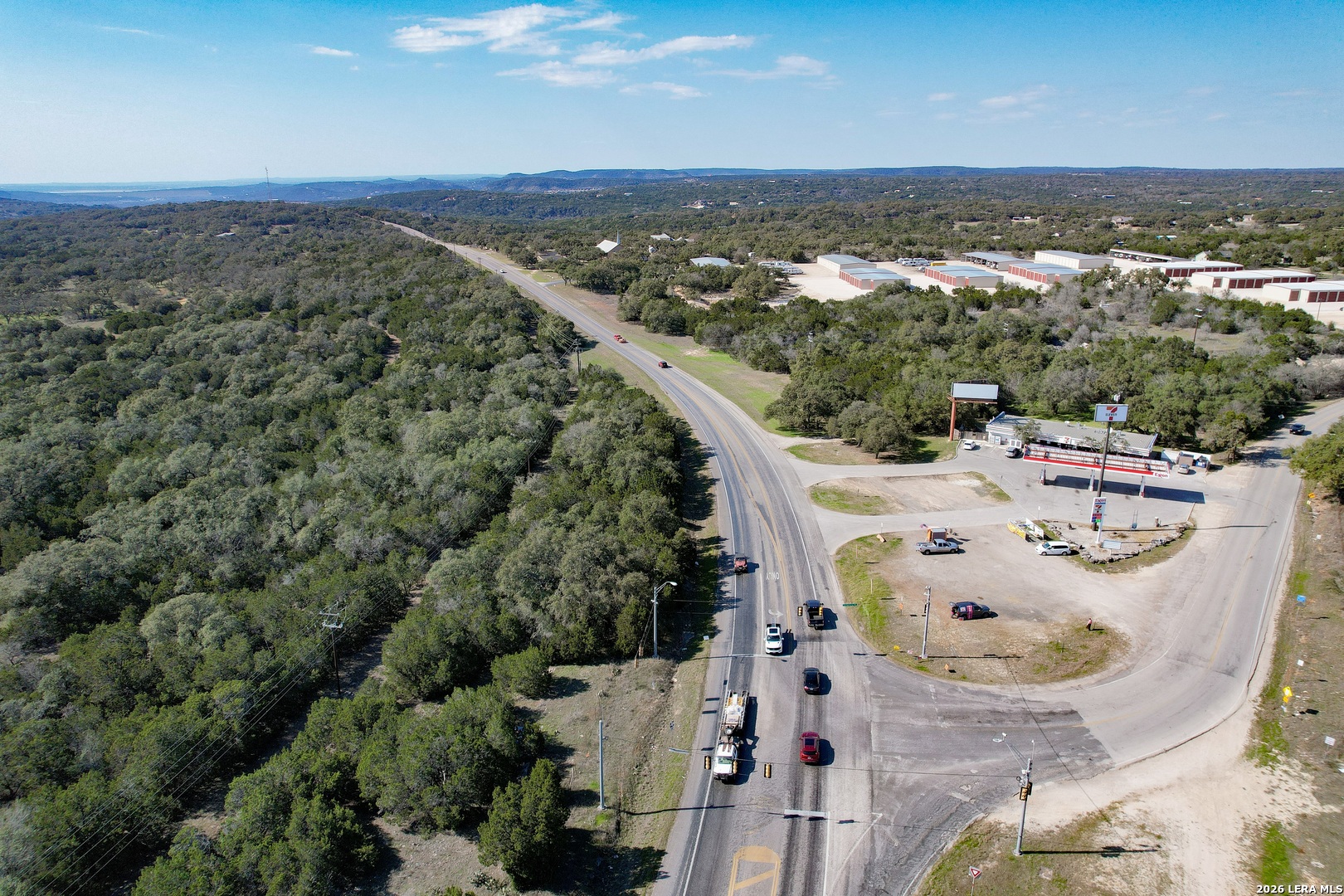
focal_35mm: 22
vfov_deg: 57.2
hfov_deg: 78.6
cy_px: 448
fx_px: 821
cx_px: 672
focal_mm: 8.38
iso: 100
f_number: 2.8
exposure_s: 1/2500
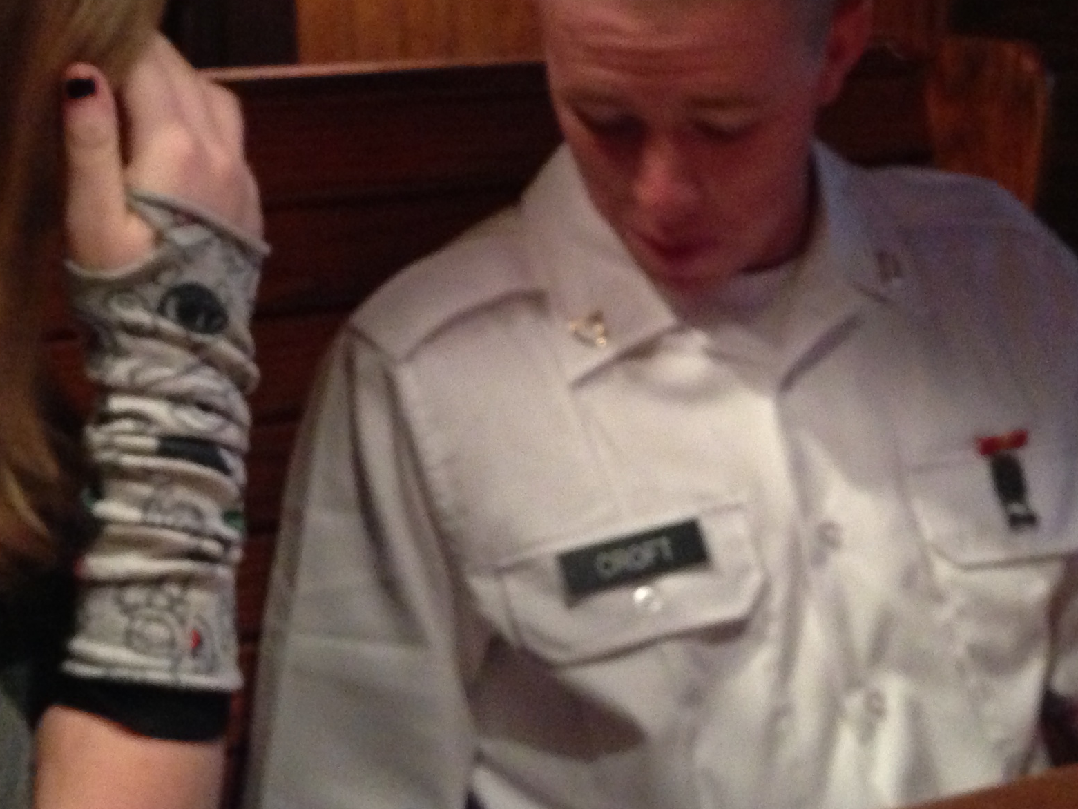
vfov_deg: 21.1
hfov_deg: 28.2
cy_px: 172
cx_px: 532
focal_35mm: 69
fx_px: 2149
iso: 500
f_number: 2.4
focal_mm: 4.13
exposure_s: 1/15
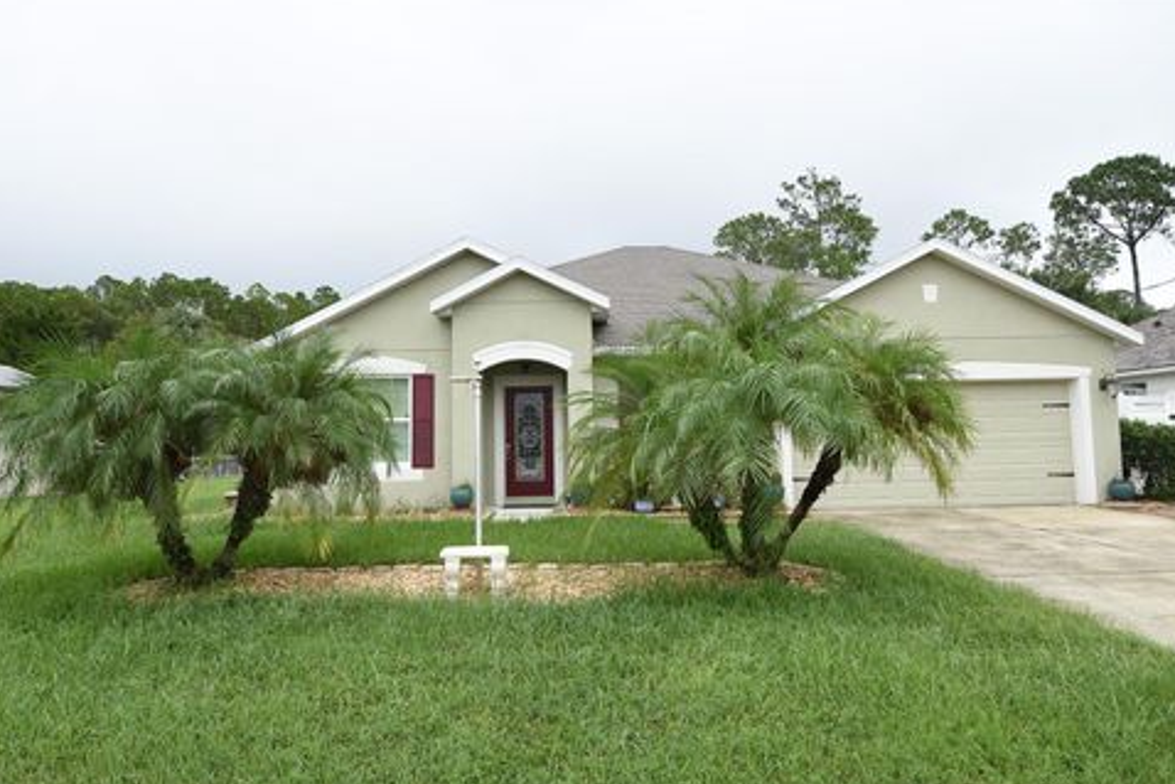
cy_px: 394
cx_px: 592
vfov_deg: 54.1
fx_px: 768
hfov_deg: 74.8
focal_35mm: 24
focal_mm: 15
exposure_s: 1/125
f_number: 5.6
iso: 100
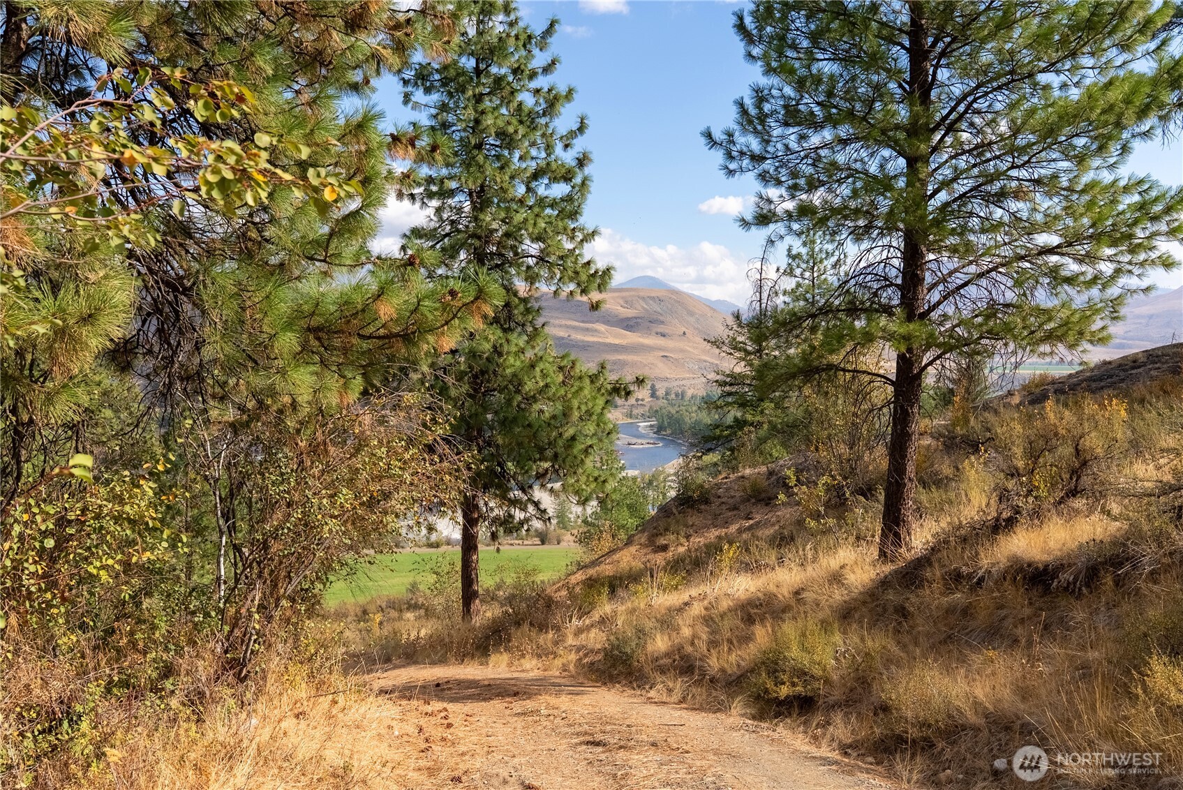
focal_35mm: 32
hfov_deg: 59.2
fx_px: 1042
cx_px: 592
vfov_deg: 41.5
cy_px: 395
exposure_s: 1/8000
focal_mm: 31.7
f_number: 6.3
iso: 100
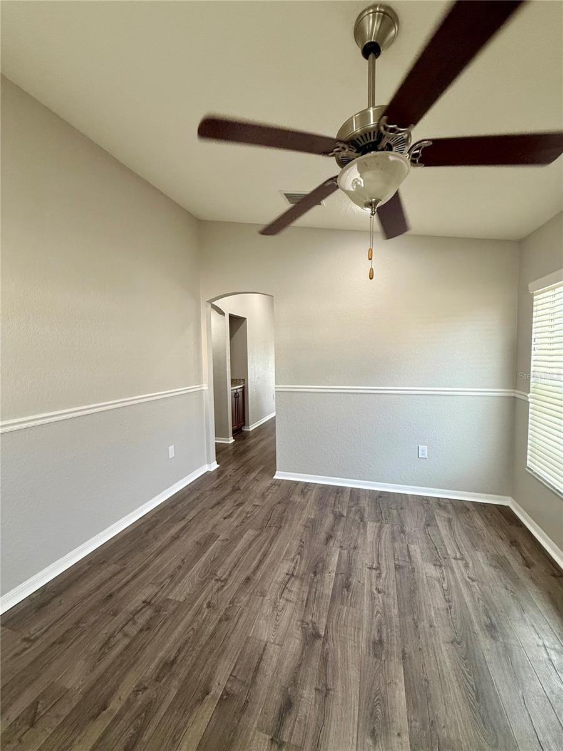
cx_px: 282
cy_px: 376
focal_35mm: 14
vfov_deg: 102.1
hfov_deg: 85.7
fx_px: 304
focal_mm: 2.22
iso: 250
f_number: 2.2
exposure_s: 1/120
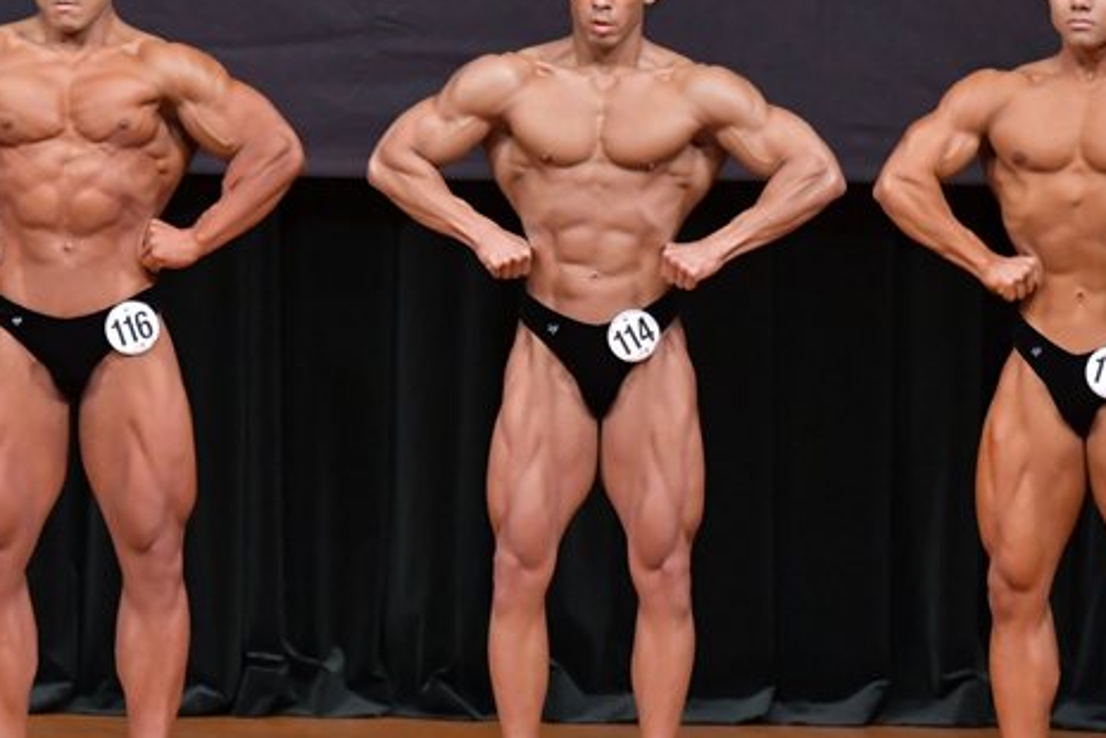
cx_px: 758
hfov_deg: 4.8
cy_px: 486
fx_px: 13056
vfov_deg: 3.2
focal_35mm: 425
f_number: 5.6
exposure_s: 1/400
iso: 5000
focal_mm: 170
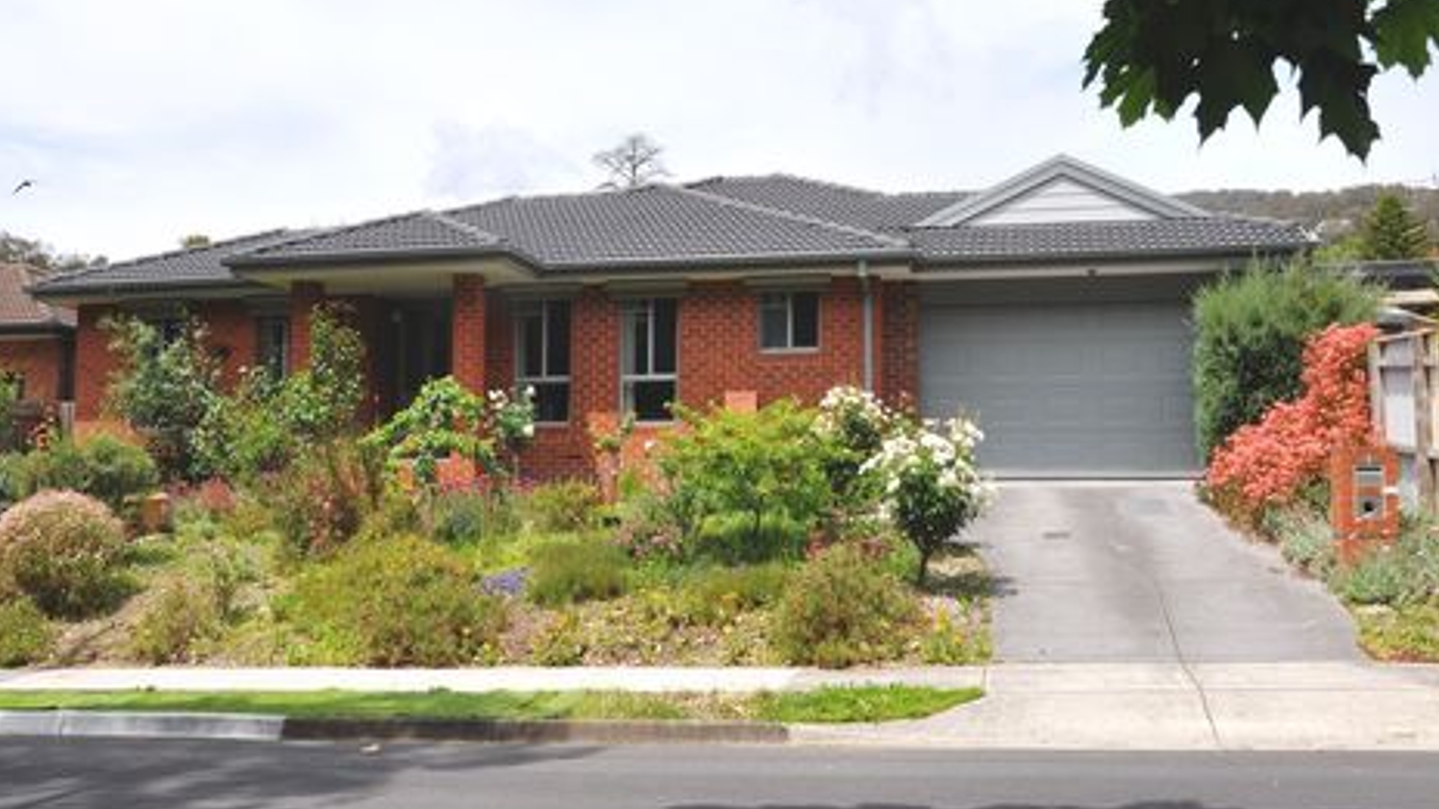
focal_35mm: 35
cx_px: 716
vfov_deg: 33.7
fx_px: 1335
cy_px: 435
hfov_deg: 56.6
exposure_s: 1/320
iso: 200
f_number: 9
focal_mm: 22
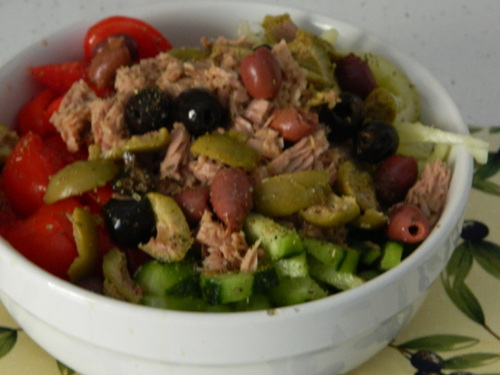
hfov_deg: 24.4
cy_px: 188
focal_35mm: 80
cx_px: 218
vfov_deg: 18.4
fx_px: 1156
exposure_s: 1/5
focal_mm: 12.6
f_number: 4
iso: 400
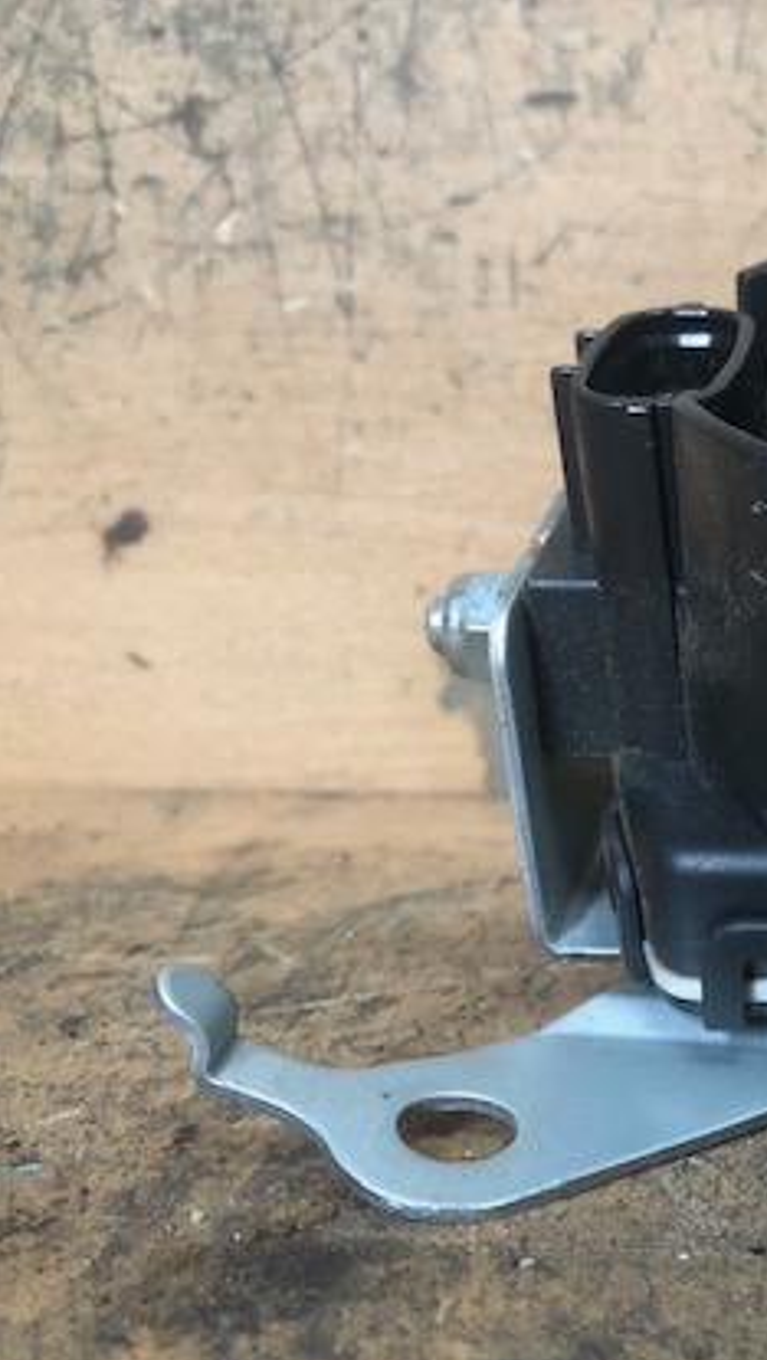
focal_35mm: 47
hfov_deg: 23.2
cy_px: 783
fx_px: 1696
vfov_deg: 43.6
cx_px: 934
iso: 80
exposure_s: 1/7
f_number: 1.8
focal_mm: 4
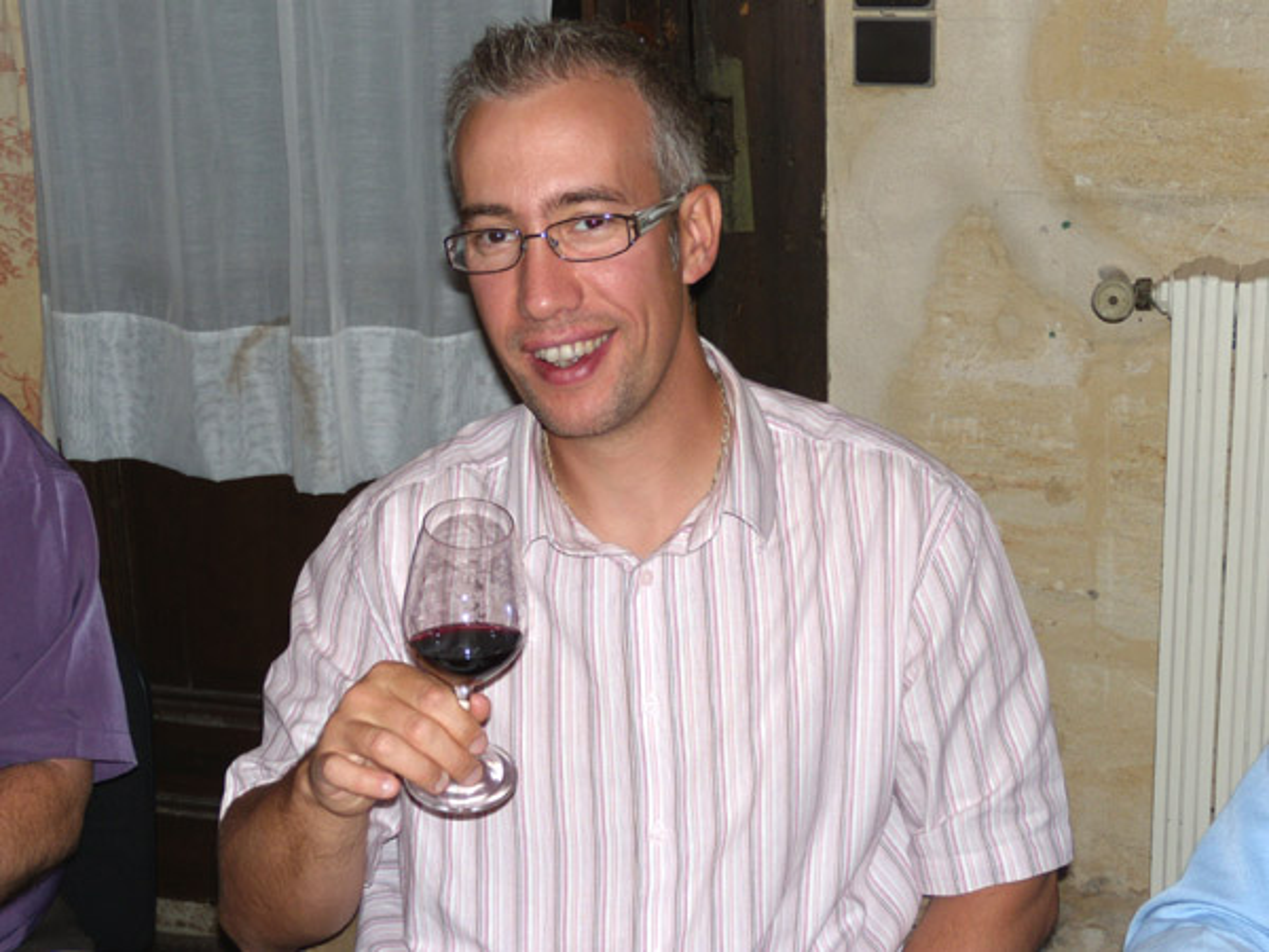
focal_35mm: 58
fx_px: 2126
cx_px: 634
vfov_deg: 25.2
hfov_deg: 33.2
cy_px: 476
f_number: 4
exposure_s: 1/30
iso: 80
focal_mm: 10.4
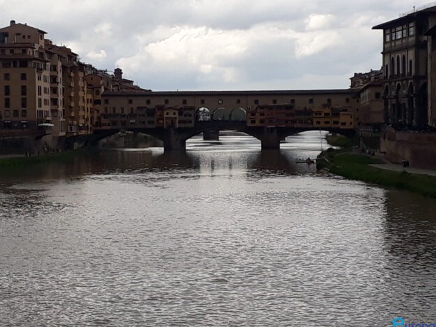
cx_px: 218
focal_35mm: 33
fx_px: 416
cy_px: 150
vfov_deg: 42.9
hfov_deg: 55.4
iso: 40
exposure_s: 1/1248
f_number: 1.9
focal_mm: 3.6
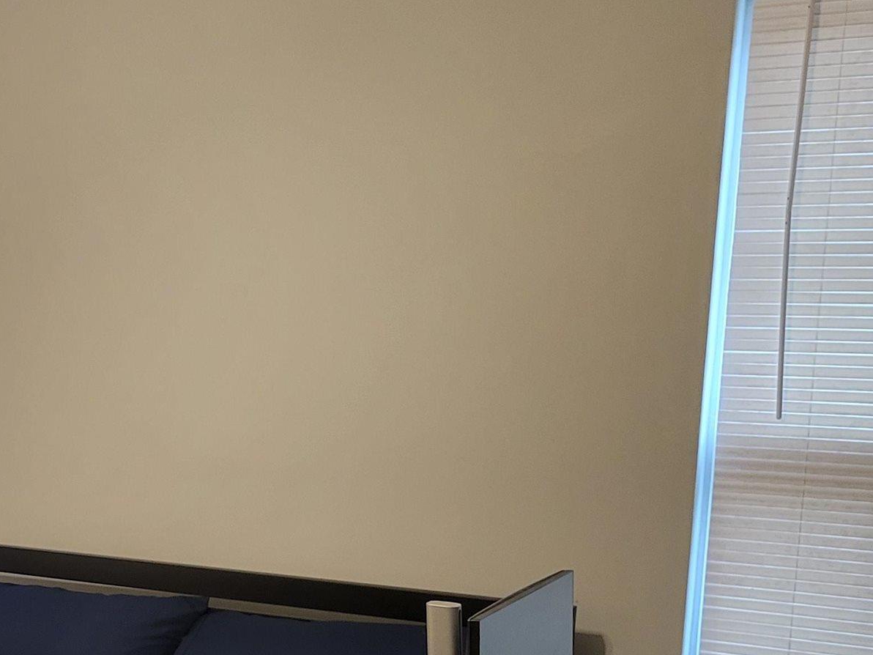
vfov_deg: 21.5
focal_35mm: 67
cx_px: -110
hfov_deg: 26.5
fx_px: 1690
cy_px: 573
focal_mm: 5.4
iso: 320
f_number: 1.8
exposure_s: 1/40
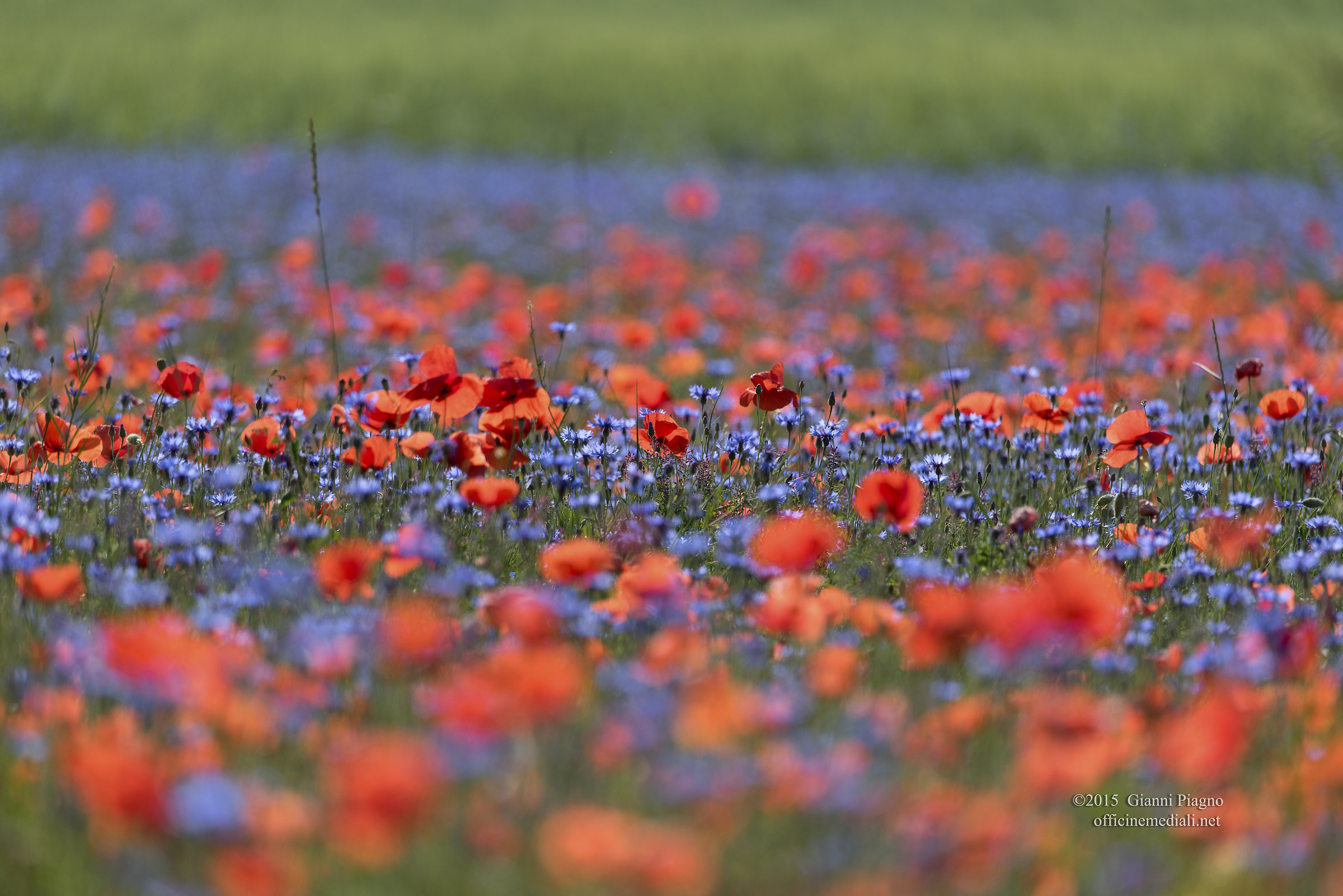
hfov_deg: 5.3
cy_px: 448
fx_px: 14554
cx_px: 672
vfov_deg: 3.5
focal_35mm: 390
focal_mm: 390
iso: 200
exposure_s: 1/400
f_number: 5.6
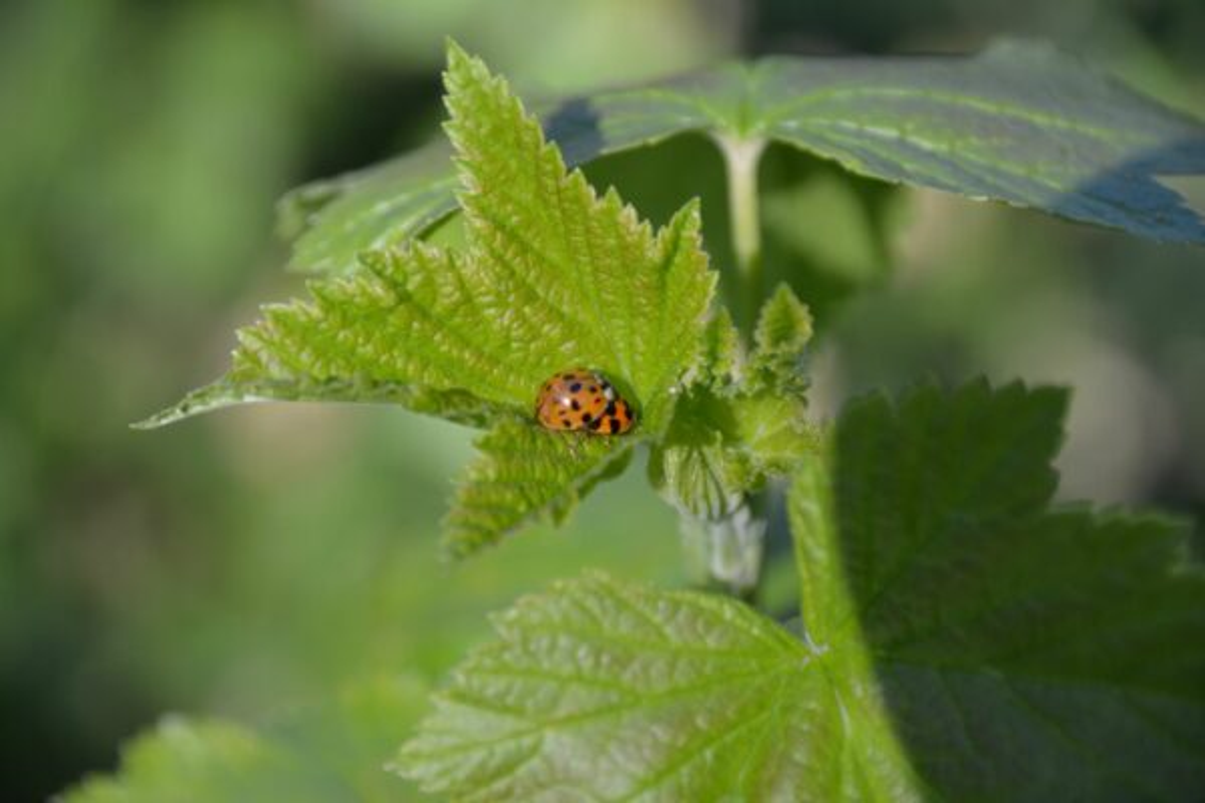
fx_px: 7531
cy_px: 402
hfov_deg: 9.1
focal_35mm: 225
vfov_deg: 6.1
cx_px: 602
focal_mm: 150
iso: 400
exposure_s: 1/200
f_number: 6
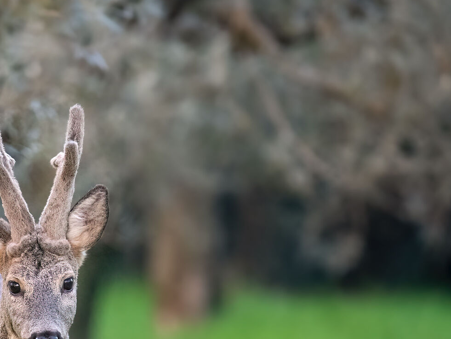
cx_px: 59
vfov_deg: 1.3
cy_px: 367
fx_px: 14711
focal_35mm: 1129
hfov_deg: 1.8
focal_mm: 480
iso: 5600
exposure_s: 1/250
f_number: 6.3
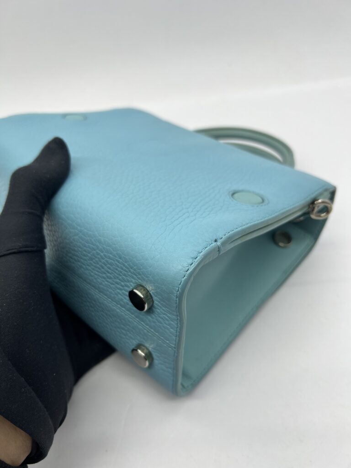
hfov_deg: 53.1
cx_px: 176
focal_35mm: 26
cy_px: 234
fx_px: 352
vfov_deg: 67.3
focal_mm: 5.7
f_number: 1.5
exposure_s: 1/161
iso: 40
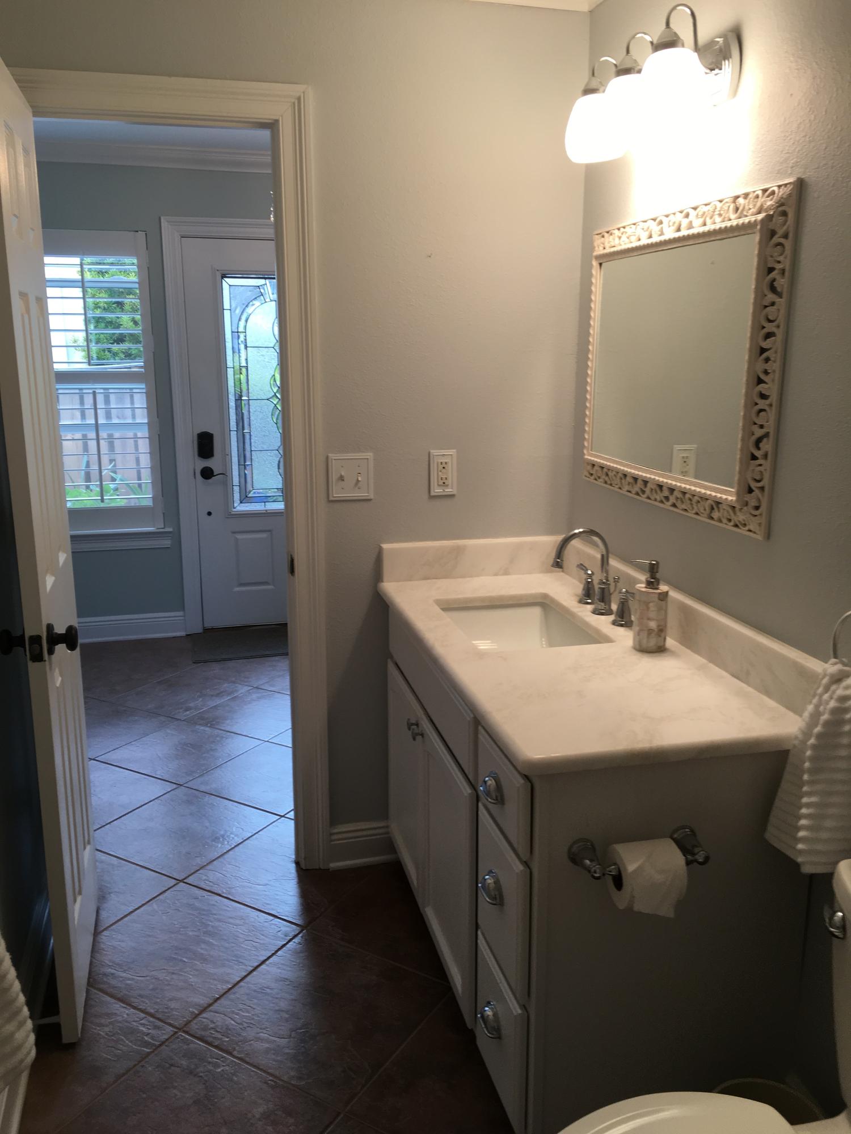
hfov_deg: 48.2
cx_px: 426
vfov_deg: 61.7
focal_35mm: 29
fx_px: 951
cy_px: 567
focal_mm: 4.15
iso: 25
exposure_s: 1/40
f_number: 2.2
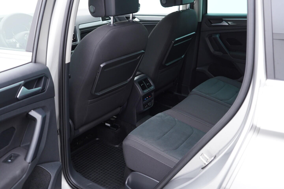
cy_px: 94
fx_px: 284
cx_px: 142
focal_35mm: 36
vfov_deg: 36.9
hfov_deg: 53.1
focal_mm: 24
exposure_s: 1/40
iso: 250
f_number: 2.8
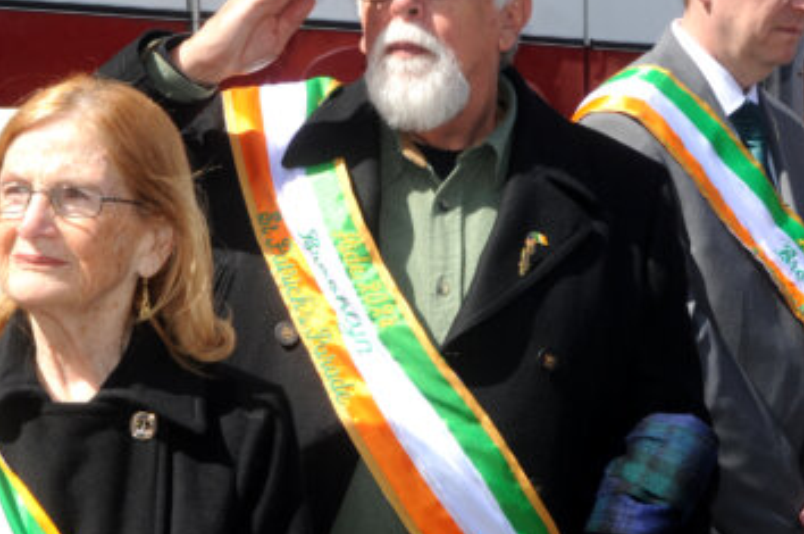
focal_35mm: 99
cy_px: 257
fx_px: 2208
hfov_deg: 20.6
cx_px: 368
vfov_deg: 13.8
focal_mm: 50
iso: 360
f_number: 16
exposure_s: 1/125
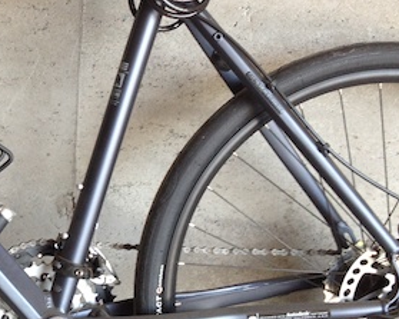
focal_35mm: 98
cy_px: 129
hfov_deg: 18.8
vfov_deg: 15.7
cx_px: -43
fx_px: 1157
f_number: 2.4
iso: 80
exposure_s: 1/60
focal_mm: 4.28
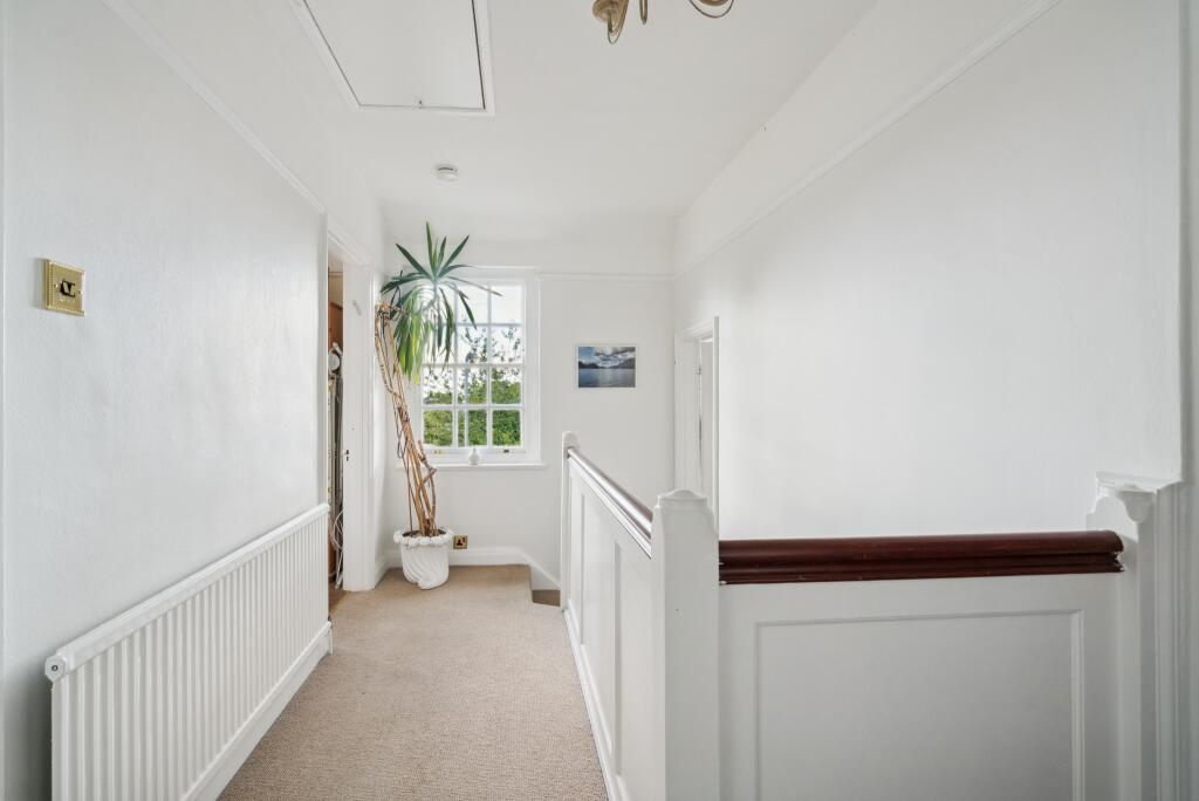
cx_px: 600
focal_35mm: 16
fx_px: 533
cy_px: 400
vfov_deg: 73.8
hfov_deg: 96.7
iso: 640
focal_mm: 16
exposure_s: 1/40
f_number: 6.3
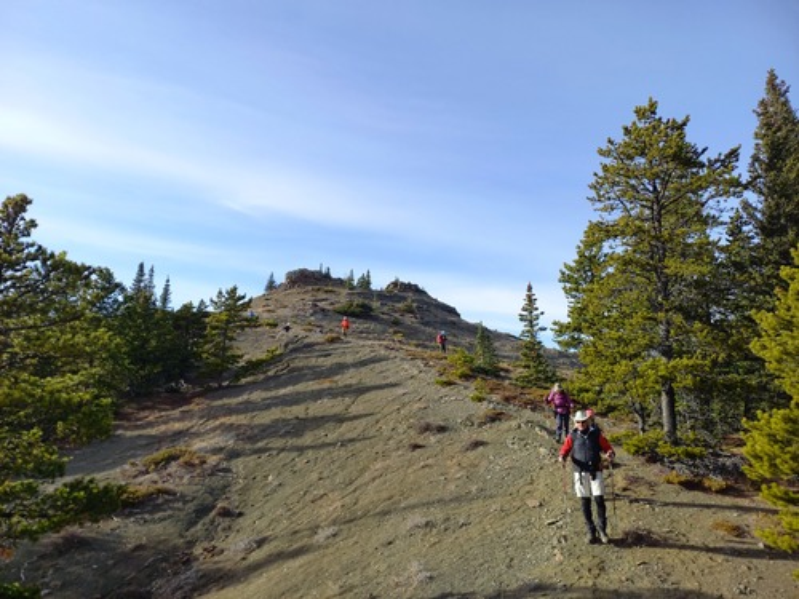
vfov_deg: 54.9
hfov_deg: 69.4
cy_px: 300
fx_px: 577
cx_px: 400
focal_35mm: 25
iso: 50
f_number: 1.8
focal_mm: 4.65
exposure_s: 1/731
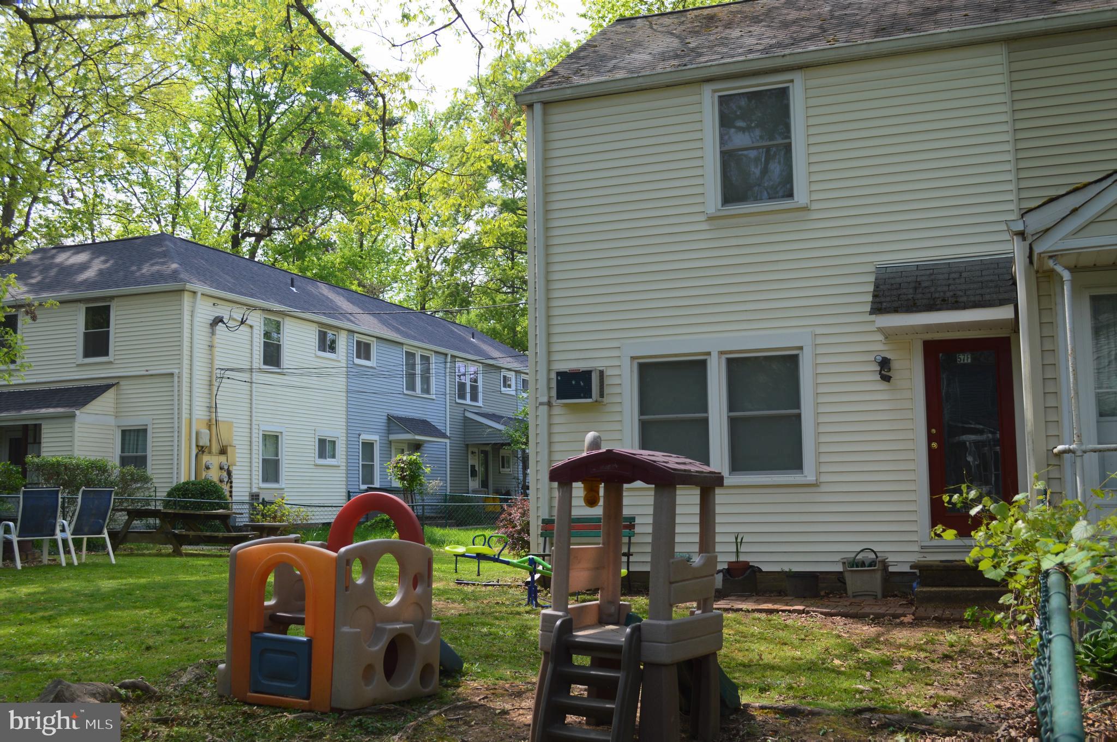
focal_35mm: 36
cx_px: 558
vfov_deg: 36.8
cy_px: 371
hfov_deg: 53.2
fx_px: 1116
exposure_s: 1/160
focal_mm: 24
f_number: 6.3
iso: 100
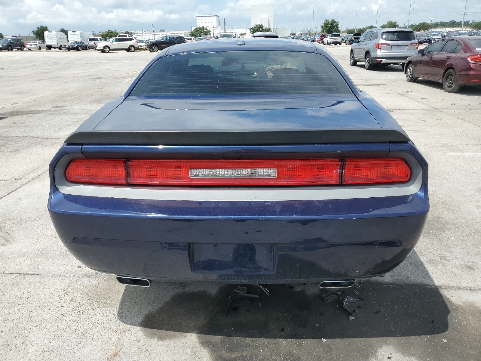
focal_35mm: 26
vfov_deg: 53.1
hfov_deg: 67.3
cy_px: 180
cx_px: 240
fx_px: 361
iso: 50
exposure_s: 1/3333
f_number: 1.5
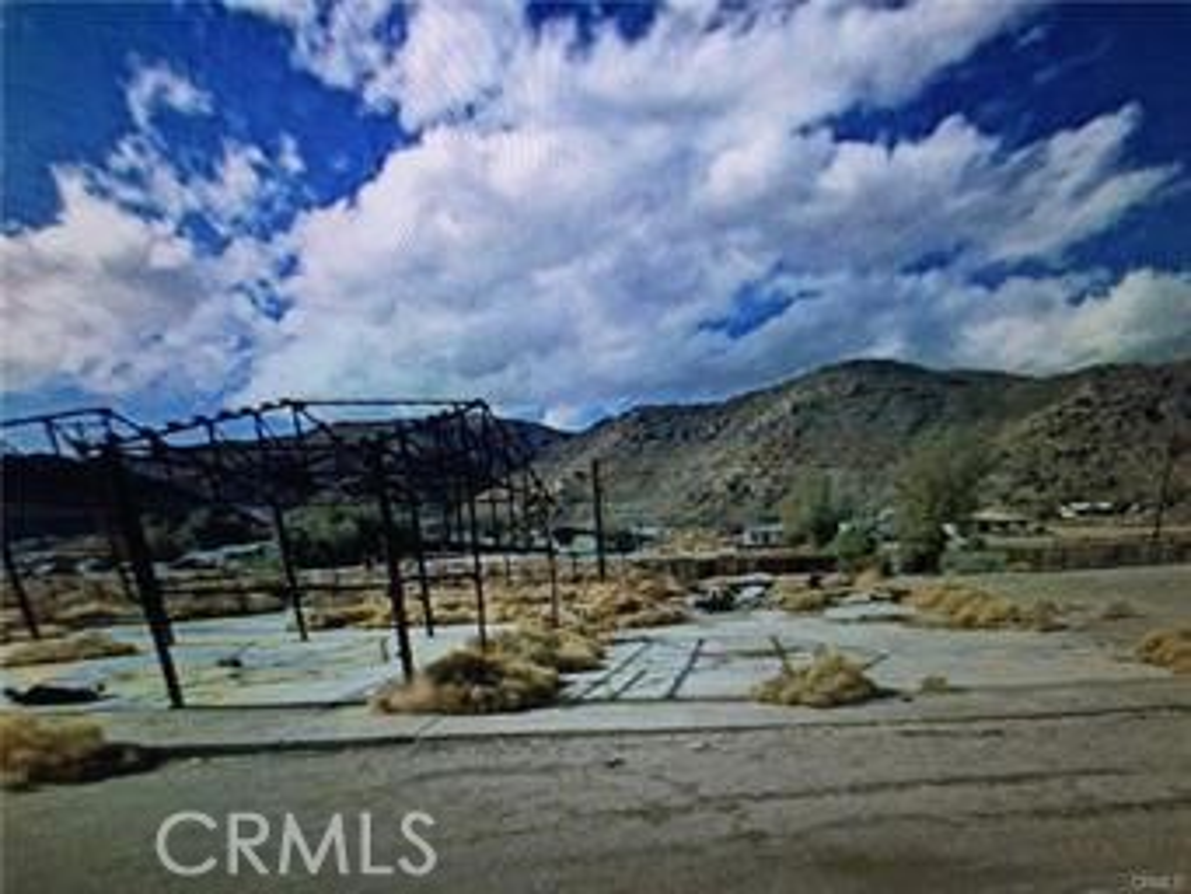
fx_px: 998
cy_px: 447
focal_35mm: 29
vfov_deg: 48.3
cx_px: 596
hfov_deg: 61.6
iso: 32
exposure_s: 1/30
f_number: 2.2
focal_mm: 4.15
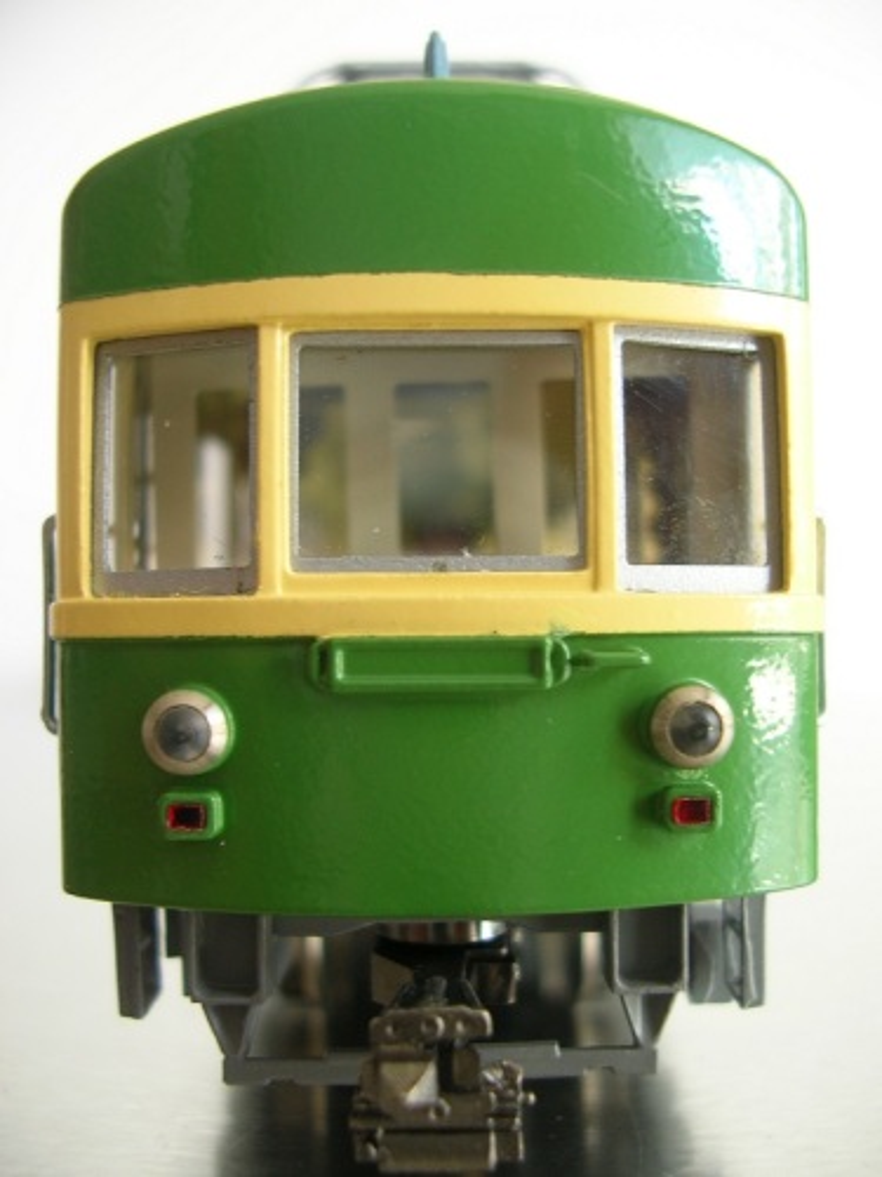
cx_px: 441
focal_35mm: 35
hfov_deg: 40.7
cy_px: 588
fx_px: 1189
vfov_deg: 52.6
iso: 50
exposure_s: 1/13.8
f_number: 2.8
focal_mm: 5.8
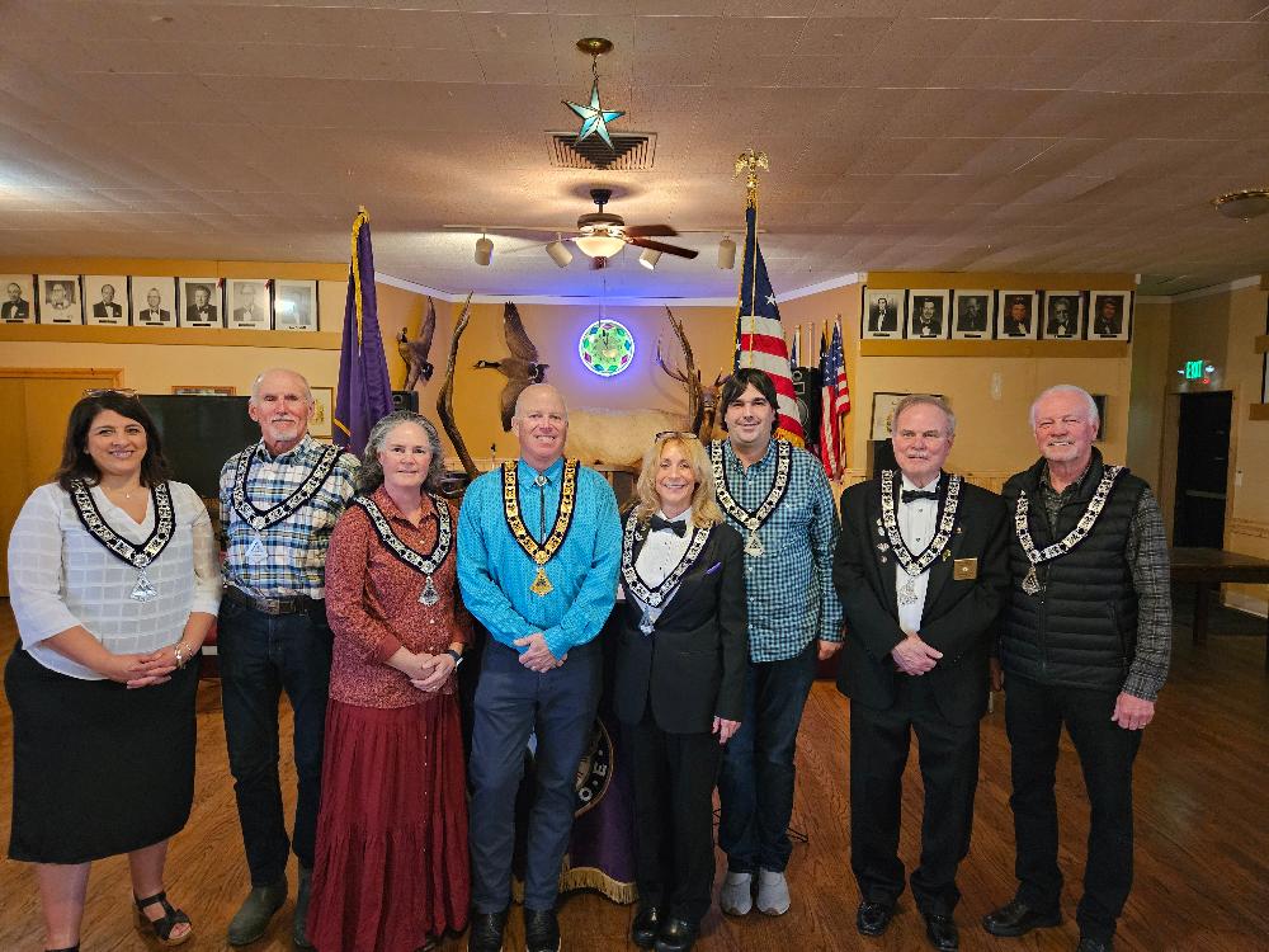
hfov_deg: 73.9
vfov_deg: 58.9
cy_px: 476
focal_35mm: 23
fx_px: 843
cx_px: 634
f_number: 1.8
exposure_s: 1/40
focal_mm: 5.4
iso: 640
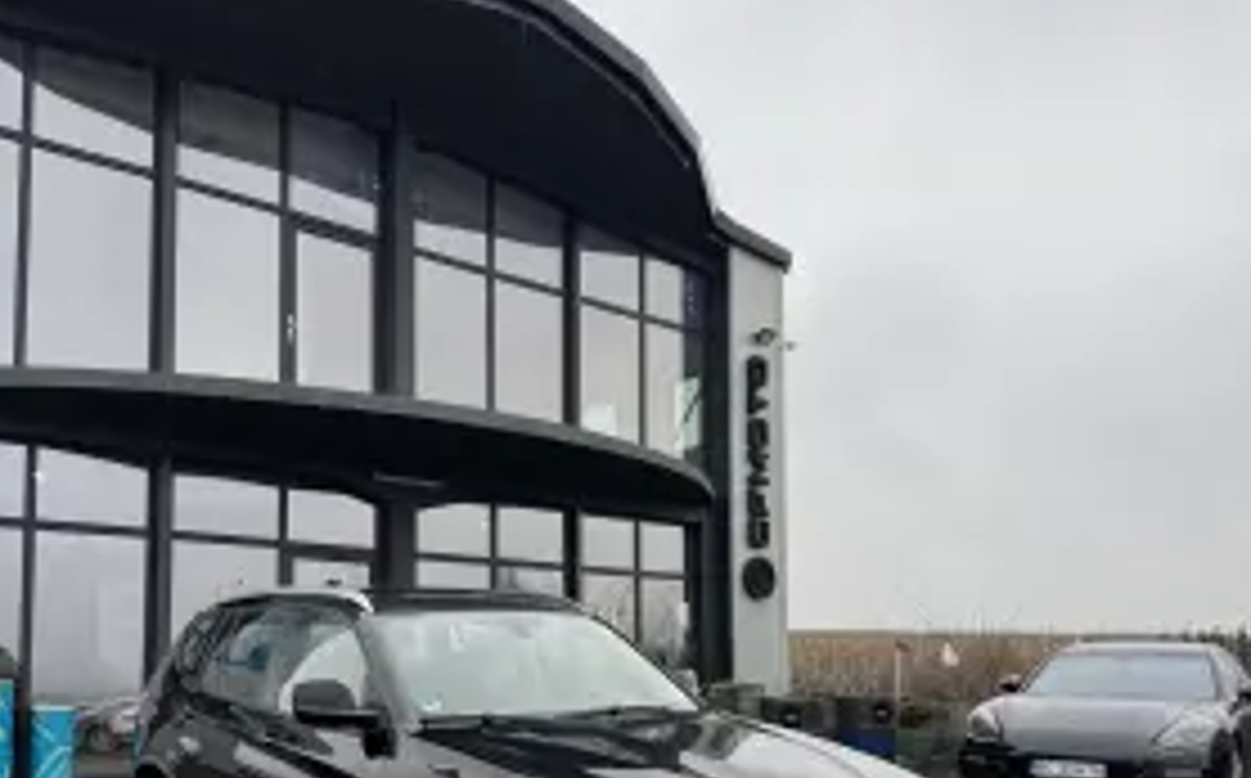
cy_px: 580
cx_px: 536
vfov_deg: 37.3
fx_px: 1124
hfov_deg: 58.0
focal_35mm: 33
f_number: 1.78
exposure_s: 1/412
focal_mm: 6.76
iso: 80
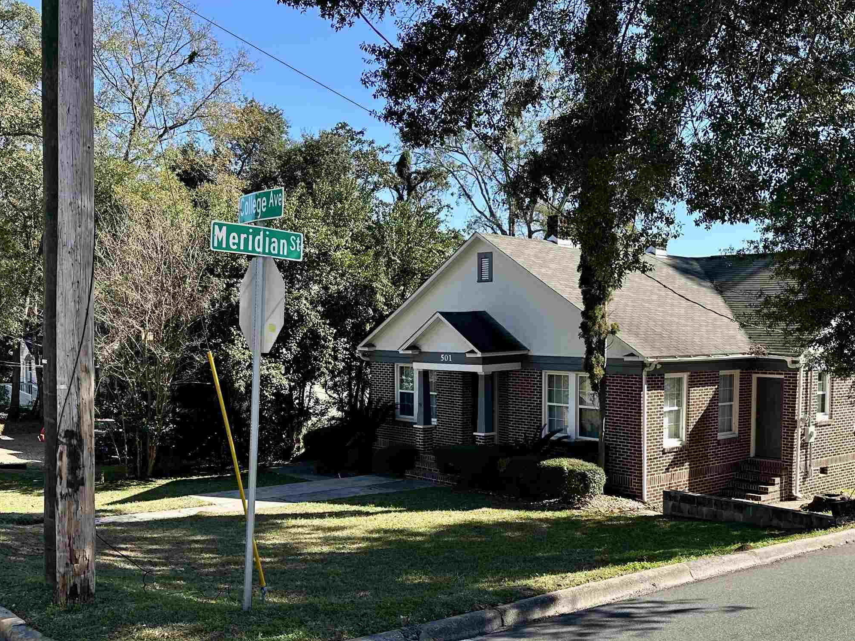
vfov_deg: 38.5
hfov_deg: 49.5
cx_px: 547
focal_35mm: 37
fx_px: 914
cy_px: 384
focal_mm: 6.86
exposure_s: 1/1721
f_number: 1.78
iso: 80
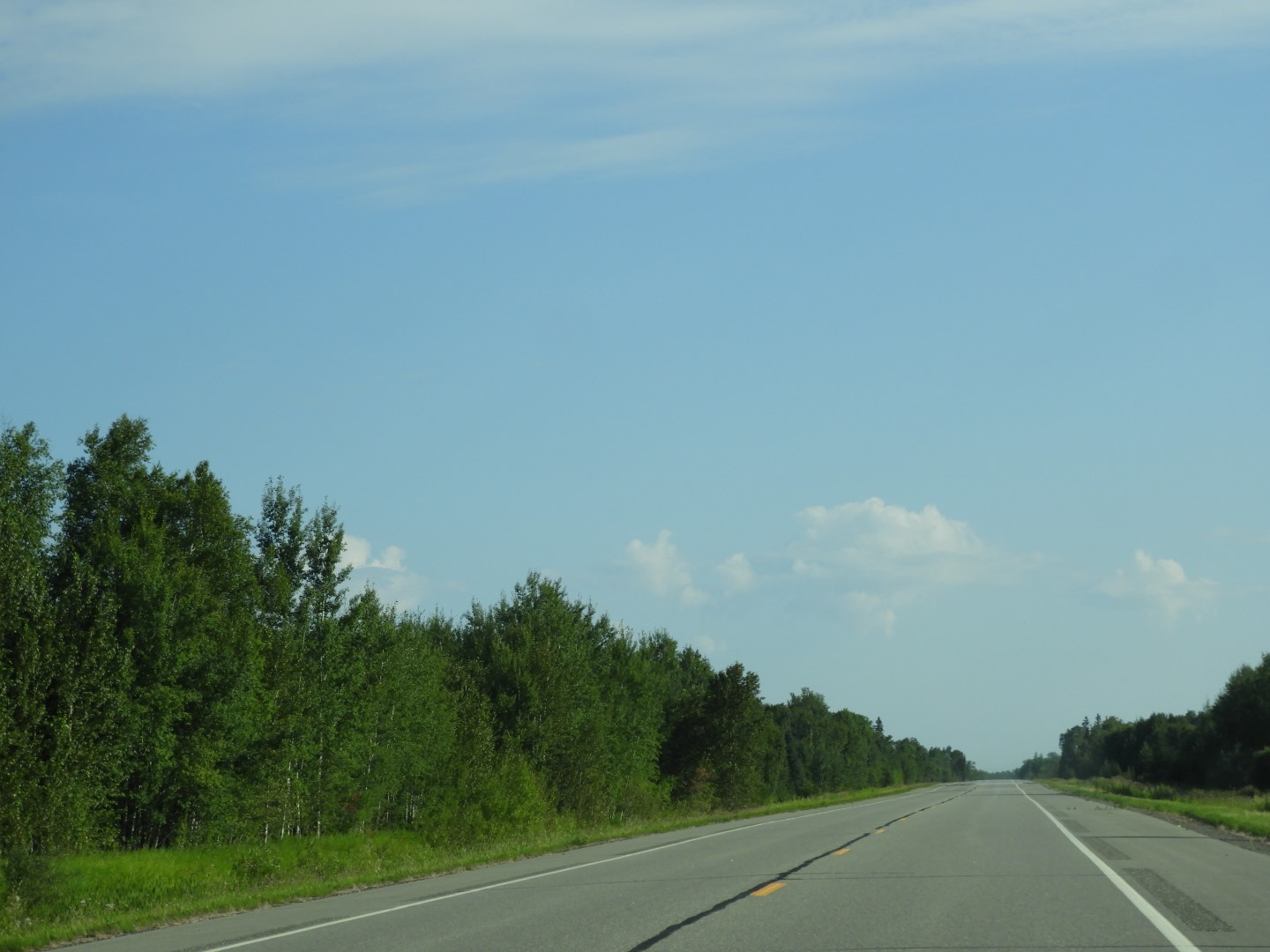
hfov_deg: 23.0
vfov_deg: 17.4
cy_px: 476
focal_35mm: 85
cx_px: 635
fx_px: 3119
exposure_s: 1/800
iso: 100
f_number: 4.5
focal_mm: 15.2
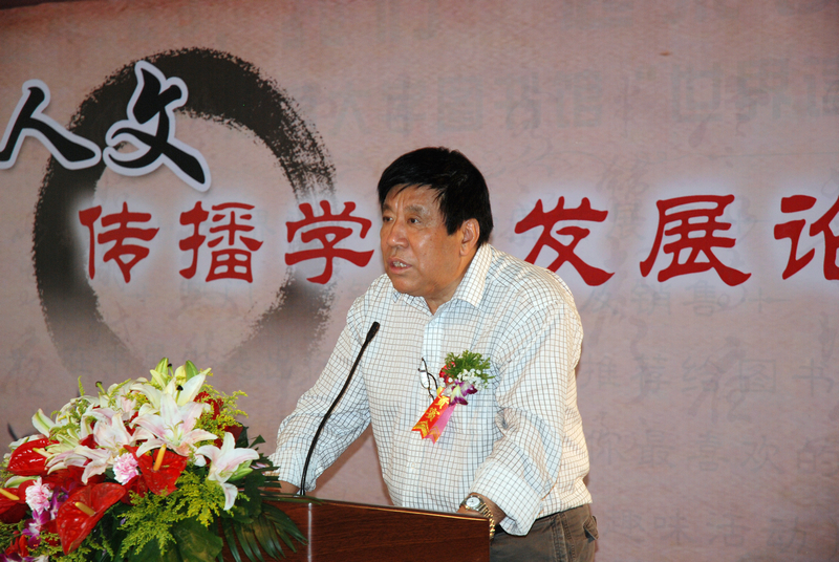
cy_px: 281
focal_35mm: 105
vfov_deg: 13.1
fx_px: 2451
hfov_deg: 19.4
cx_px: 420
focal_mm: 70
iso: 400
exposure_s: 1/60
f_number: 4.5
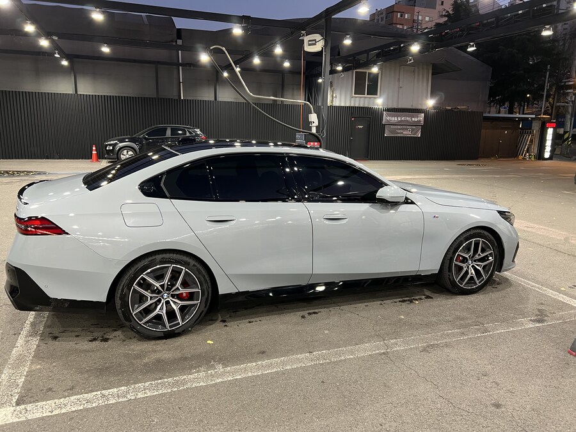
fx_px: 433
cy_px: 216
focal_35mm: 26
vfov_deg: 53.1
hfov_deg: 67.3
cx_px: 288
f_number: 1.5
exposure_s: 1/60
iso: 200
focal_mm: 5.7
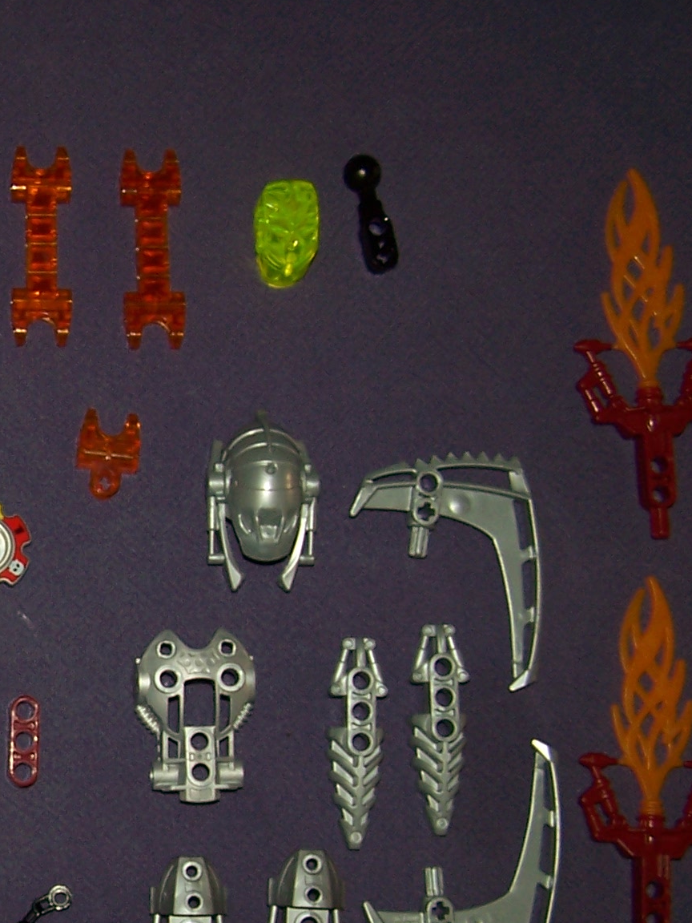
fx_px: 2026
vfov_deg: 25.4
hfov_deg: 18.4
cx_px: -146
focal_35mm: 76
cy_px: 656
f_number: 2.8
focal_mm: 6.3
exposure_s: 1/60
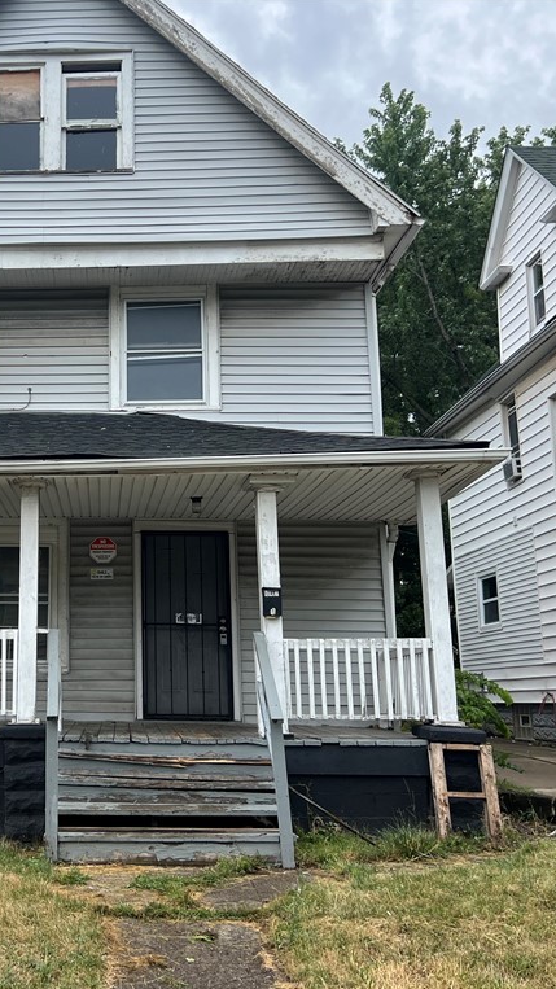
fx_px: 996
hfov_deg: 29.8
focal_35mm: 38
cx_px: 49
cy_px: 495
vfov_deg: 52.8
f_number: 1.5
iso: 50
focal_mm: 5.7
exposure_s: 1/1698
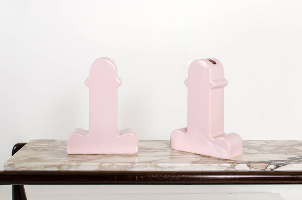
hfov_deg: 37.9
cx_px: 151
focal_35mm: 52
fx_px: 440
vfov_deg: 25.6
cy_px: 100
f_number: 18
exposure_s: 1/160
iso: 125
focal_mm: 35
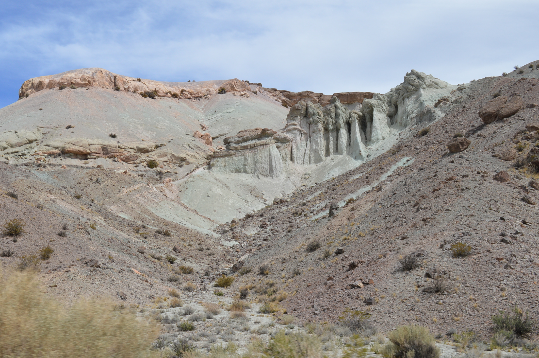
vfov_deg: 26.4
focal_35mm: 51
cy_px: 157
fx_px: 763
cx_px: 166
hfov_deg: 38.3
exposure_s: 1/250
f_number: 8
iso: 100
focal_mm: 24
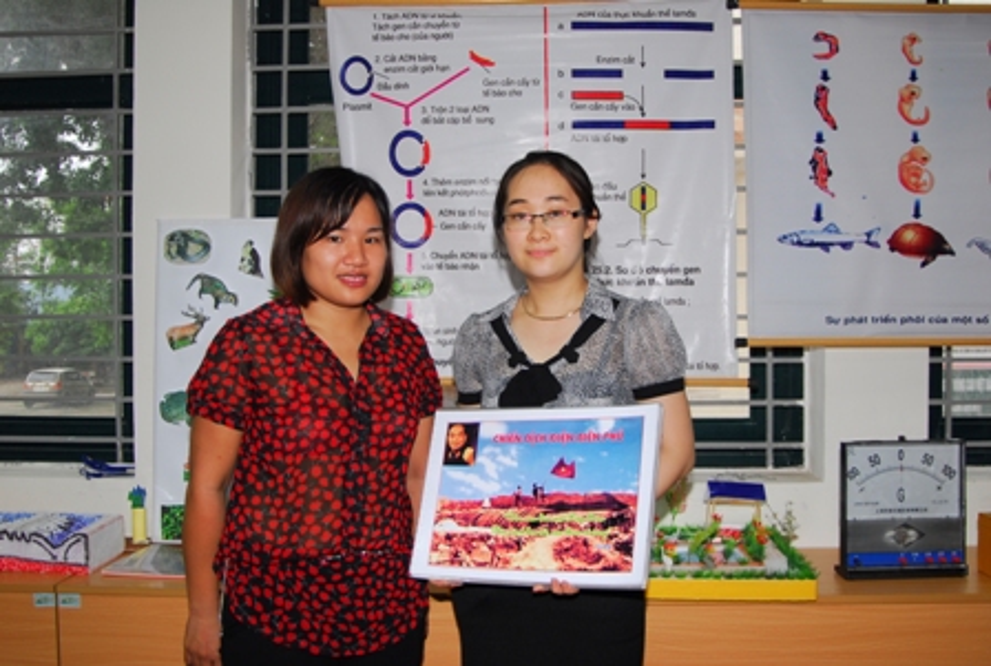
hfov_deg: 53.0
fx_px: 993
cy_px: 333
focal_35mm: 36
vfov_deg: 37.1
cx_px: 496
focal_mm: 24
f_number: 5
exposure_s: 1/60
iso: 200
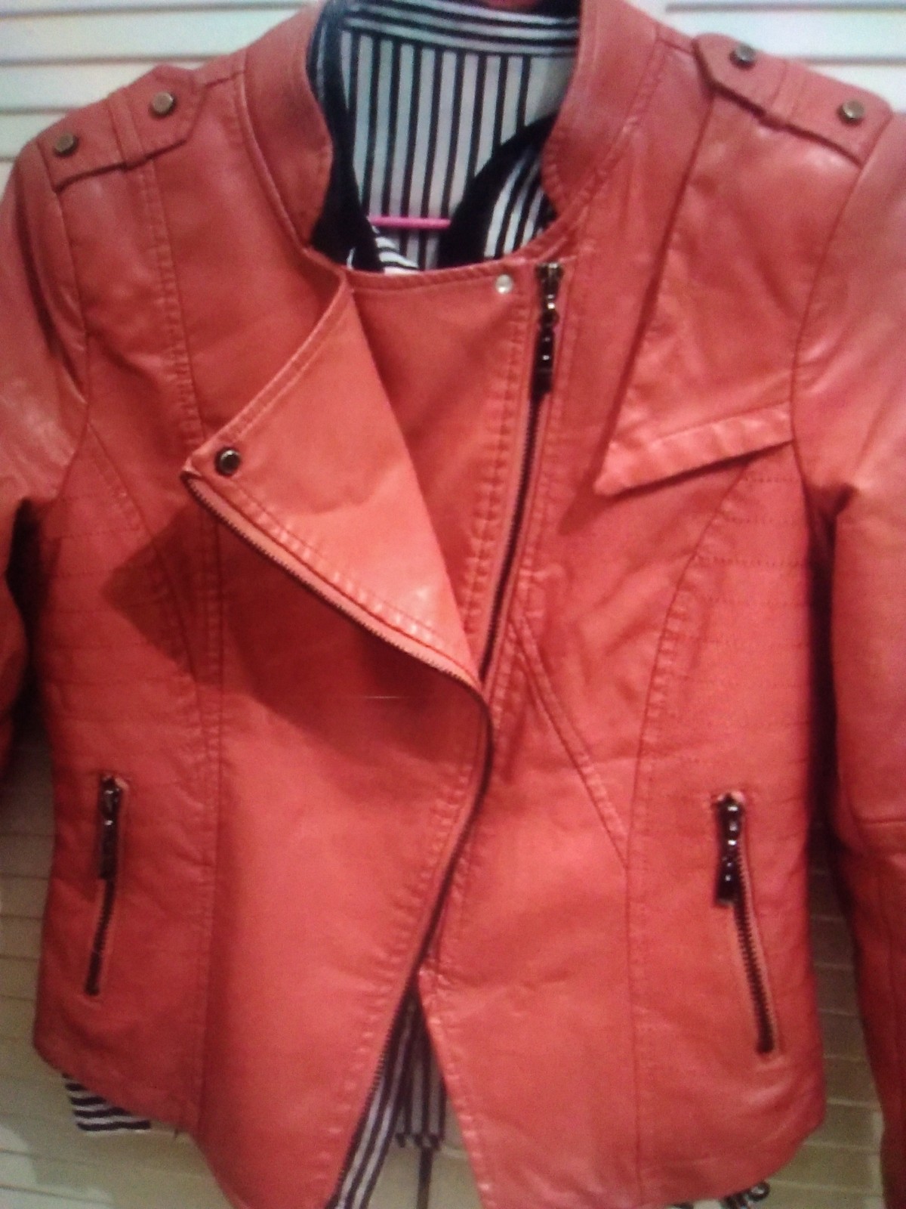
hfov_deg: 48.2
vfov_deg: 61.7
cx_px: 453
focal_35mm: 29
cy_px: 604
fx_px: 1012
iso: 325
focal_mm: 2.39
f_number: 2.4
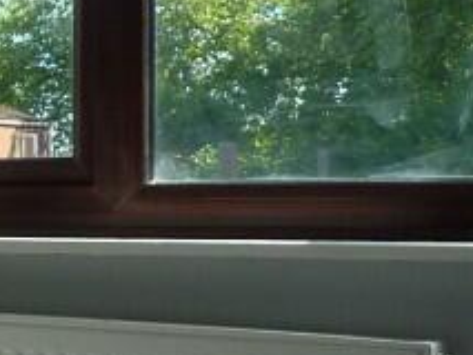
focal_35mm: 120
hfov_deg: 12.8
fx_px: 1641
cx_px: -642
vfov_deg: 12.3
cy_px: 246
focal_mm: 4.1
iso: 80
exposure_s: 1/125
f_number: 4
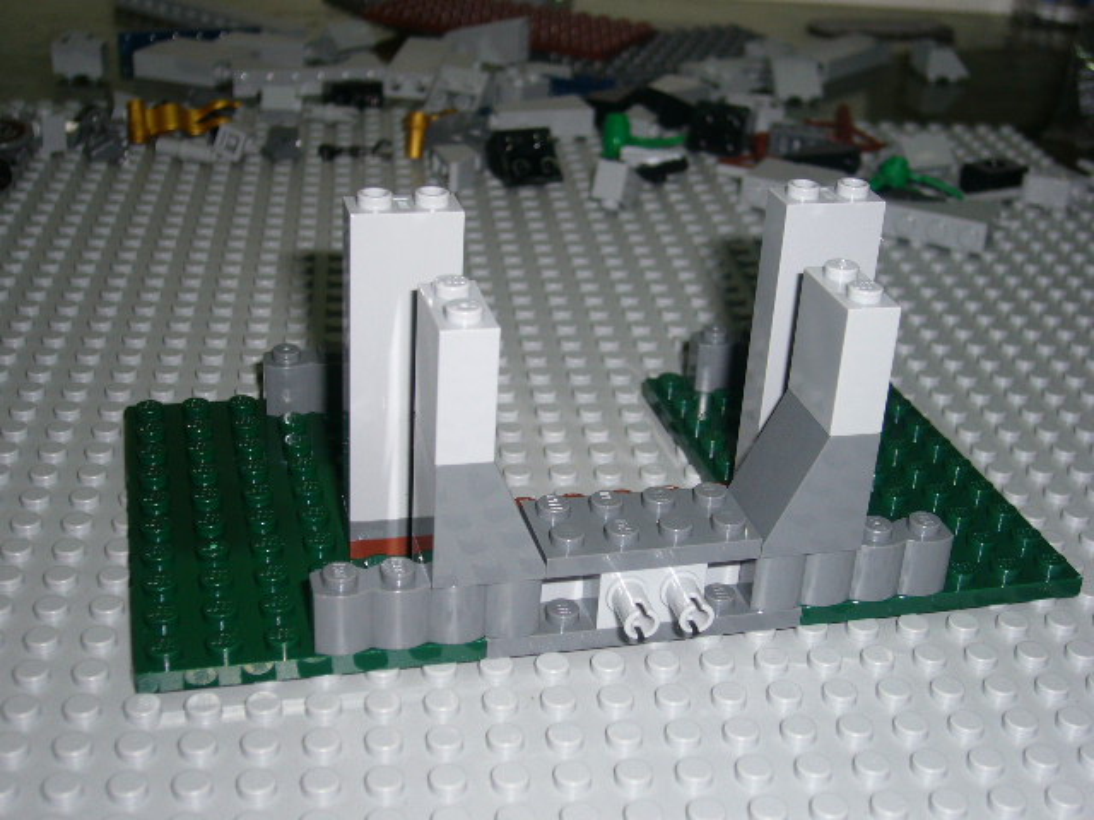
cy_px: 410
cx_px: 547
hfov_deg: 38.2
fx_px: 1580
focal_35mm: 50
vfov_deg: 29.1
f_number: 3.3
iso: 80
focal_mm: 8.3
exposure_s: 1/60
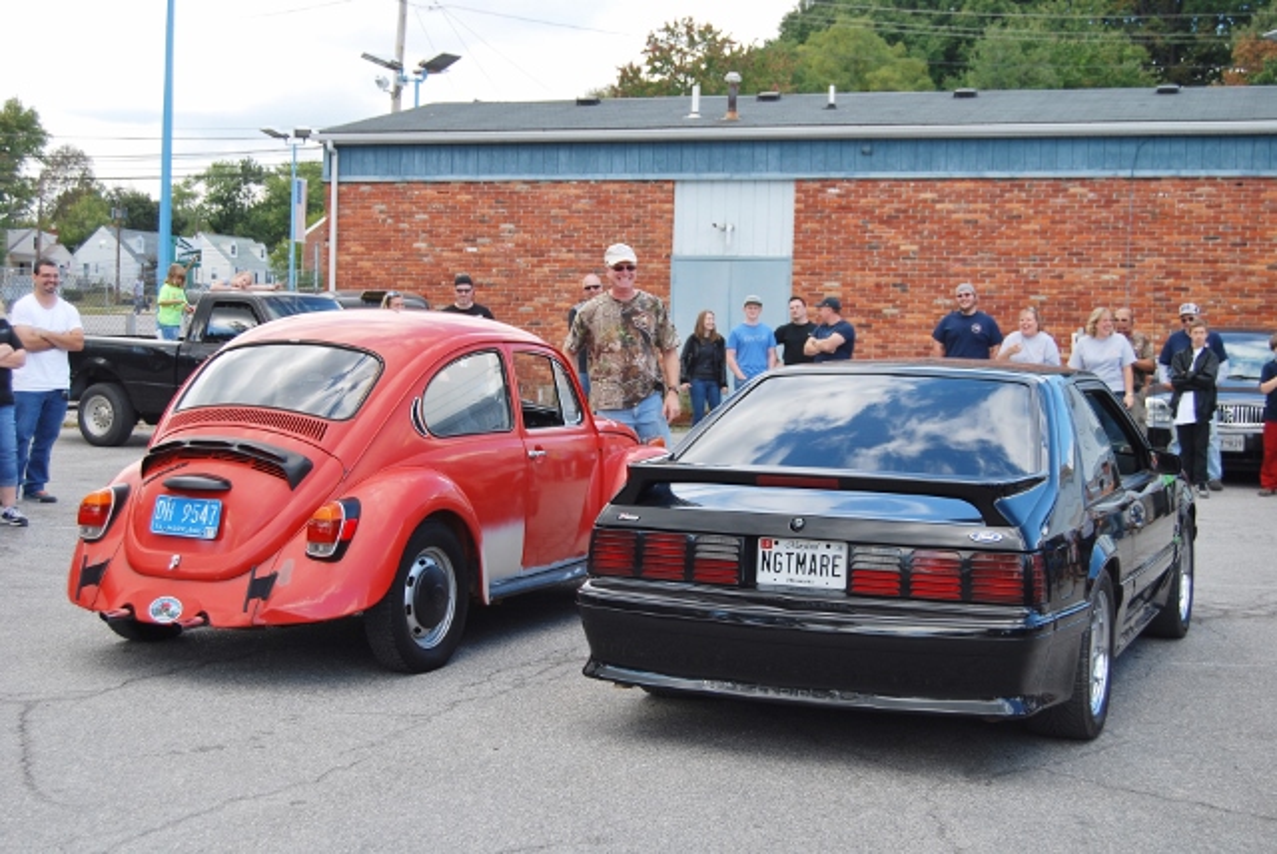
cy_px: 427
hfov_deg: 38.8
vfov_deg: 26.5
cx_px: 638
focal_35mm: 51
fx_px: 1811
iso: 110
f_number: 5.6
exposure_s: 1/125
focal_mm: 34
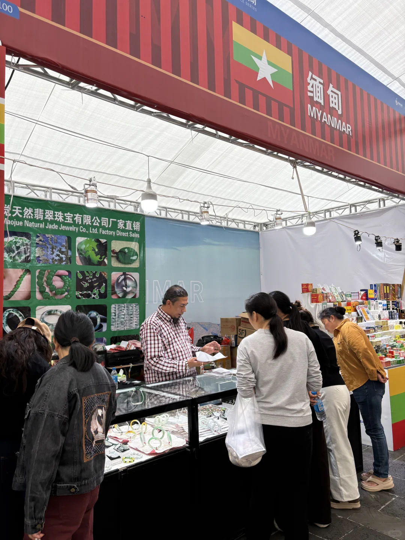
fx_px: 406
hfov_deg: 53.1
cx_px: 202
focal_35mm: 26
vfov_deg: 67.3
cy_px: 270
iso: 50
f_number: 1.6
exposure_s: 1/341
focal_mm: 5.96
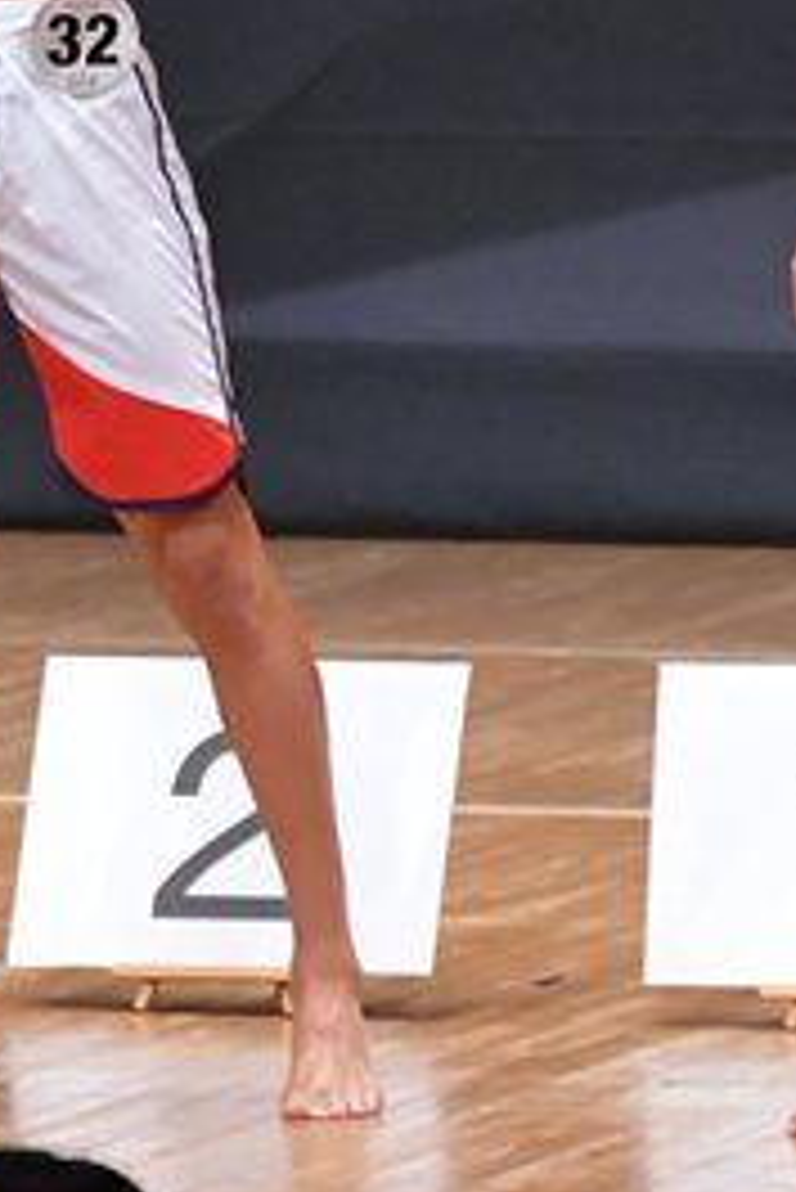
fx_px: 26099
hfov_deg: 1.7
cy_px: 67
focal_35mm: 788
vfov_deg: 2.6
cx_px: 524
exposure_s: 1/400
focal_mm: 180
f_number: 5.6
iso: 8000
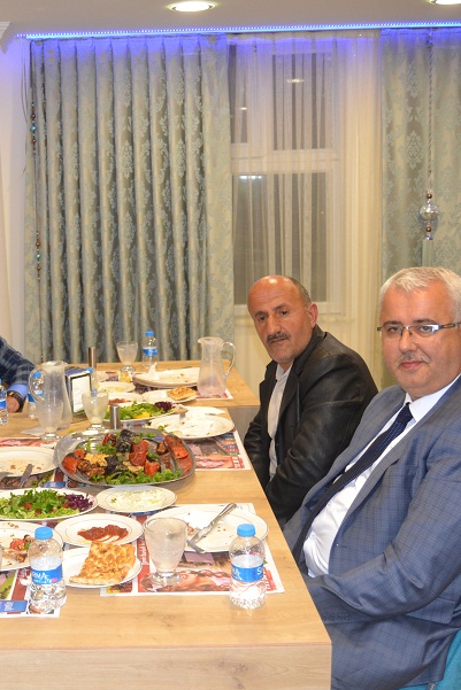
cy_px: 347
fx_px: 883
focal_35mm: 46
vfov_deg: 42.7
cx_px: 86
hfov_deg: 28.6
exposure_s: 1/60
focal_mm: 20
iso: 800
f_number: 3.5
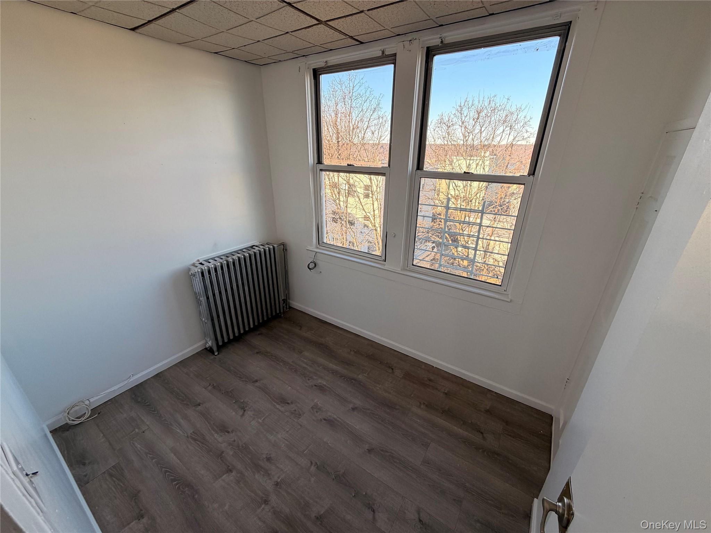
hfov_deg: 102.1
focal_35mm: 14
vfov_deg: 85.7
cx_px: 356
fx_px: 288
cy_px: 266
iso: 50
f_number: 2.2
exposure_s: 1/166
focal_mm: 2.22
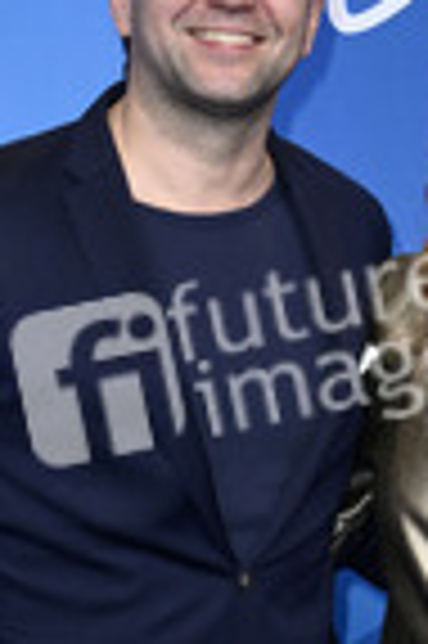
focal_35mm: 202
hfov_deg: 6.8
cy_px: 585
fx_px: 3611
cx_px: 374
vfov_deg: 10.1
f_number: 5.6
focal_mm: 72
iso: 1000
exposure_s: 1/250
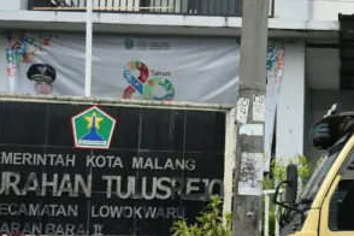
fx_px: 964
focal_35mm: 98
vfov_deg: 14.0
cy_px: 138
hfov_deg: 19.0
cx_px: 484
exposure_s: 1/1250
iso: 320
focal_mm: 18
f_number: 3.5
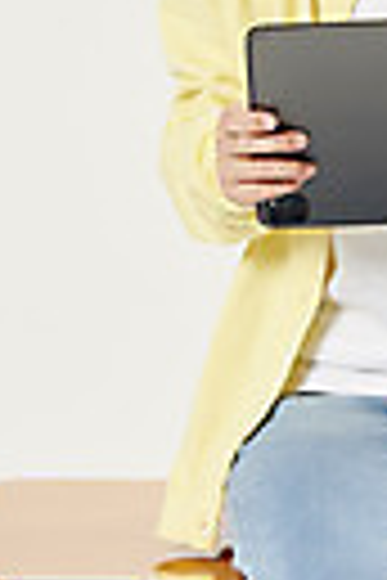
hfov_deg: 2.6
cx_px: 407
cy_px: -54
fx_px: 8513
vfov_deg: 3.9
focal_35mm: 528
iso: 125
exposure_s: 1/125
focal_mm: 170
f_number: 8
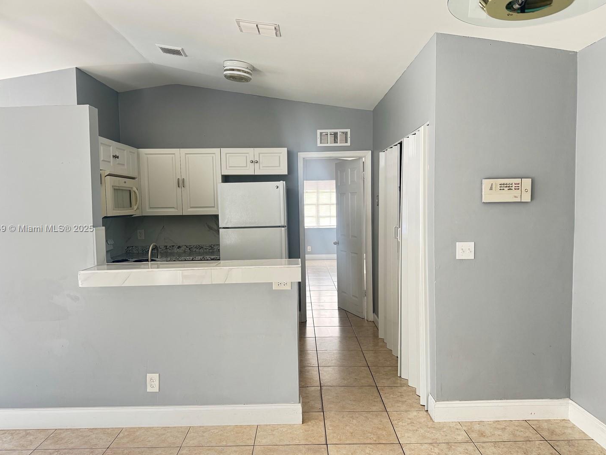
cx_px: 298
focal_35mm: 27
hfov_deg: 65.3
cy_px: 229
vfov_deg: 51.4
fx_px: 473
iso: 200
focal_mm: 6.76
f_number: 1.78
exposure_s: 1/121
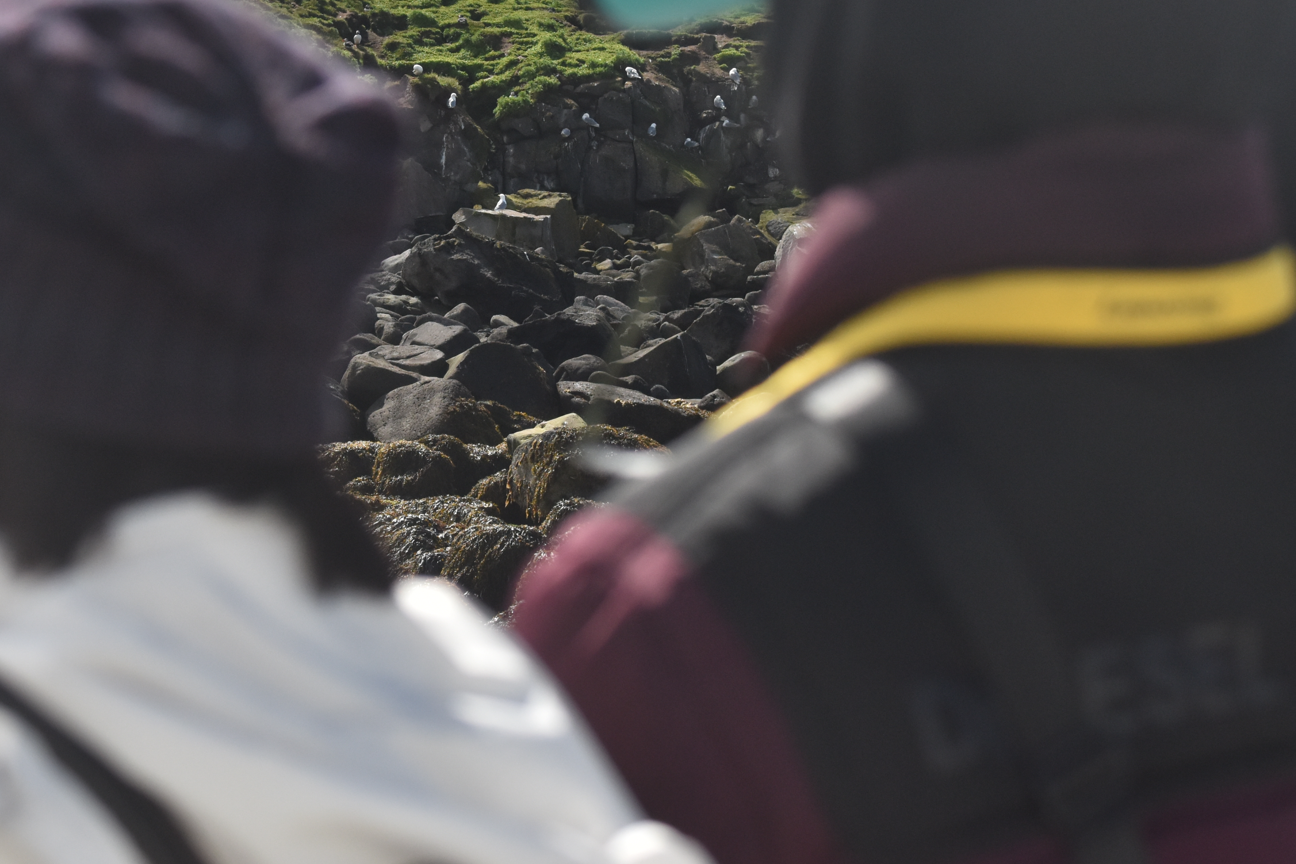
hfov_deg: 10.9
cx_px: 326
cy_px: 225
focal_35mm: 188
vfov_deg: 7.3
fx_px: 6767
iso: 640
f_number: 5.6
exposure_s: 1/3200
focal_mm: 80
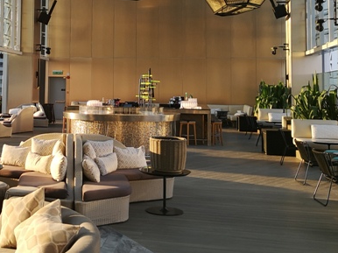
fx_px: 546
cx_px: 74
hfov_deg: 33.5
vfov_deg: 25.6
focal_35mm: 56
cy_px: 53
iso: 50
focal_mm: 3.95
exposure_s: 1/266
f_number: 1.8
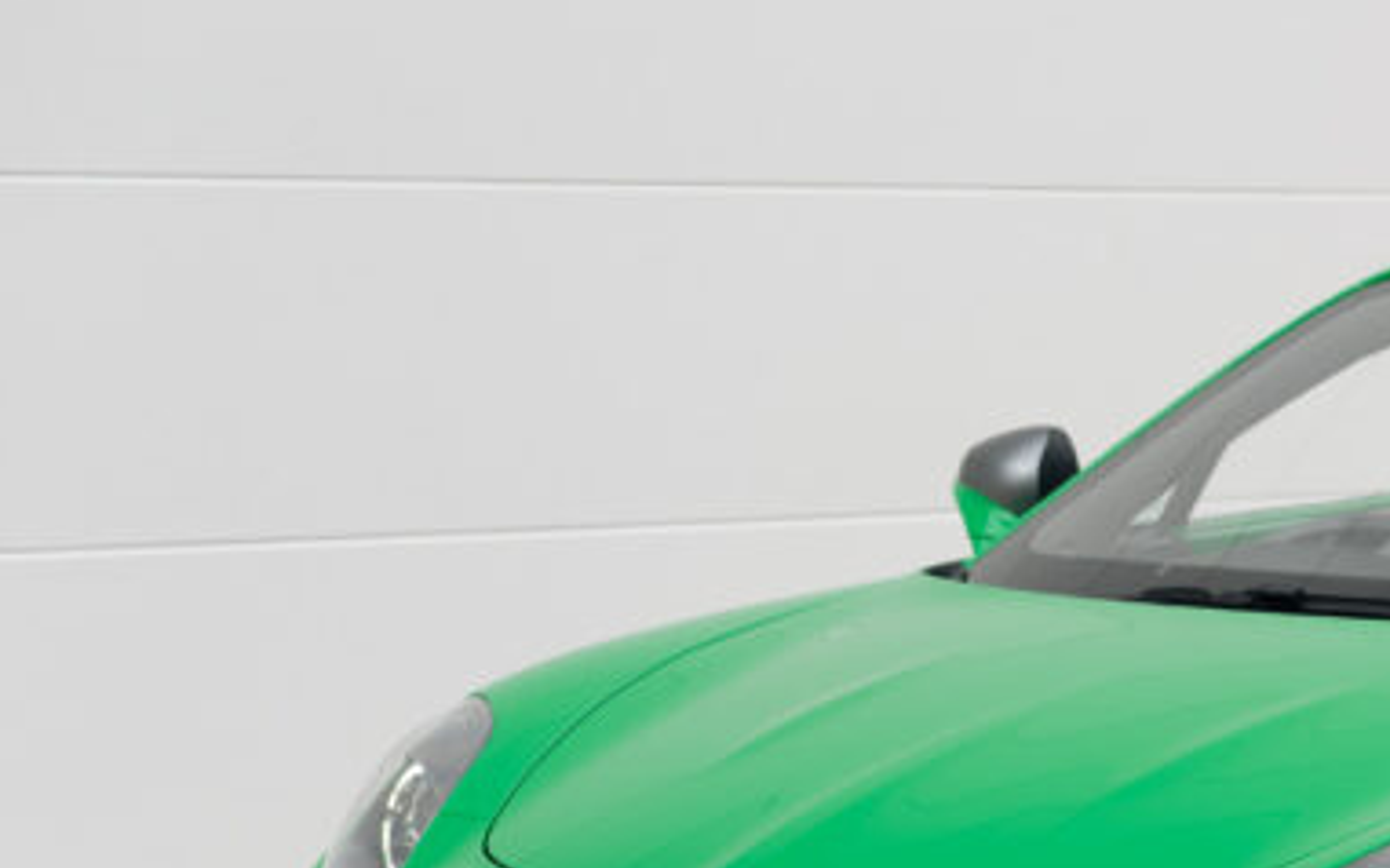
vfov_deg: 6.8
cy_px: 751
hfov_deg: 10.7
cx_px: 1631
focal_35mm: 192
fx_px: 7272
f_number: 2.8
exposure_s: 1/800
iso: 80
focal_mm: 70
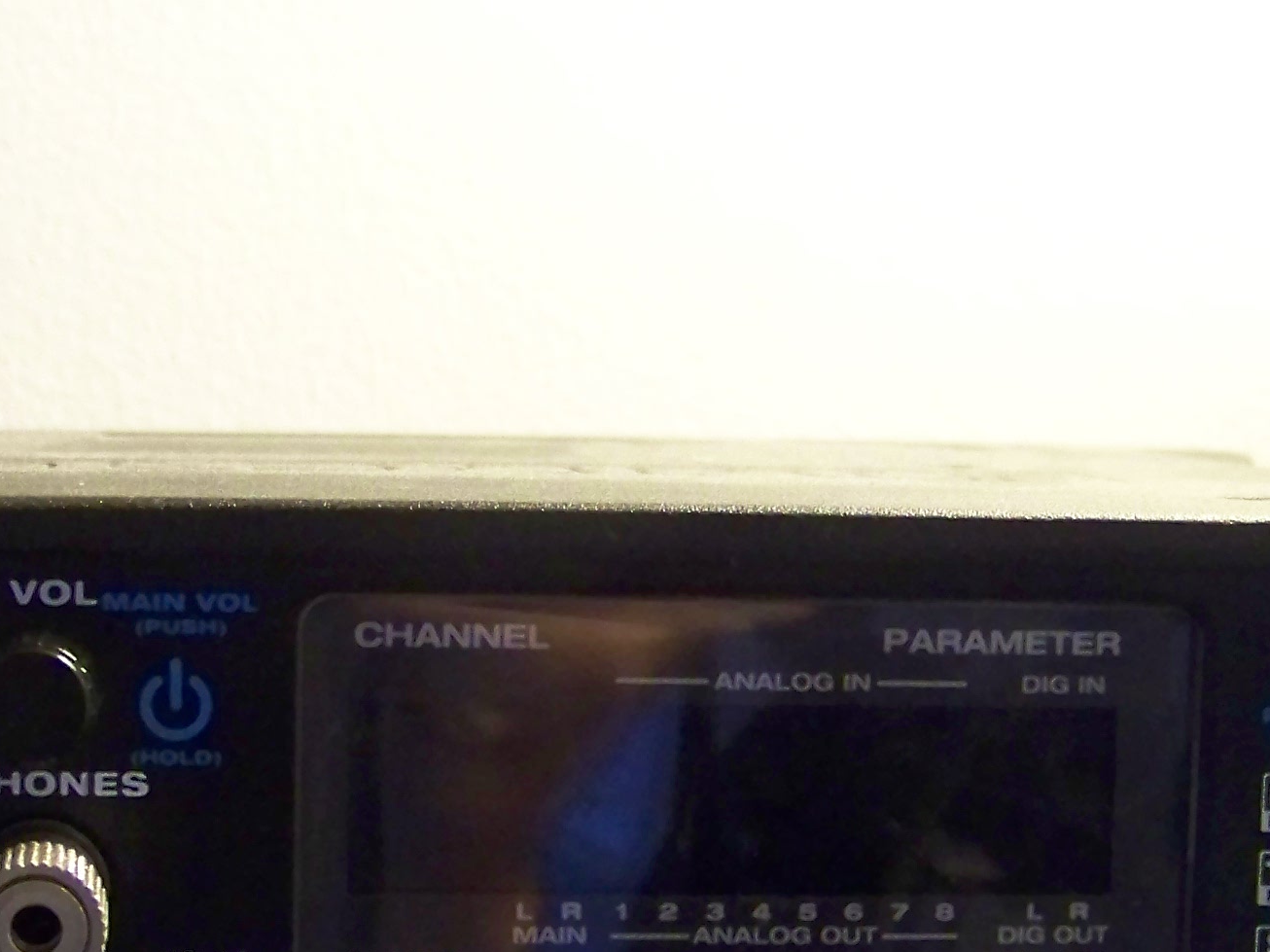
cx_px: 446
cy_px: 754
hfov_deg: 21.7
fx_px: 3301
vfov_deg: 16.3
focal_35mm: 90
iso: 400
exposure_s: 1/20
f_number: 2.8
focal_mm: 5.85
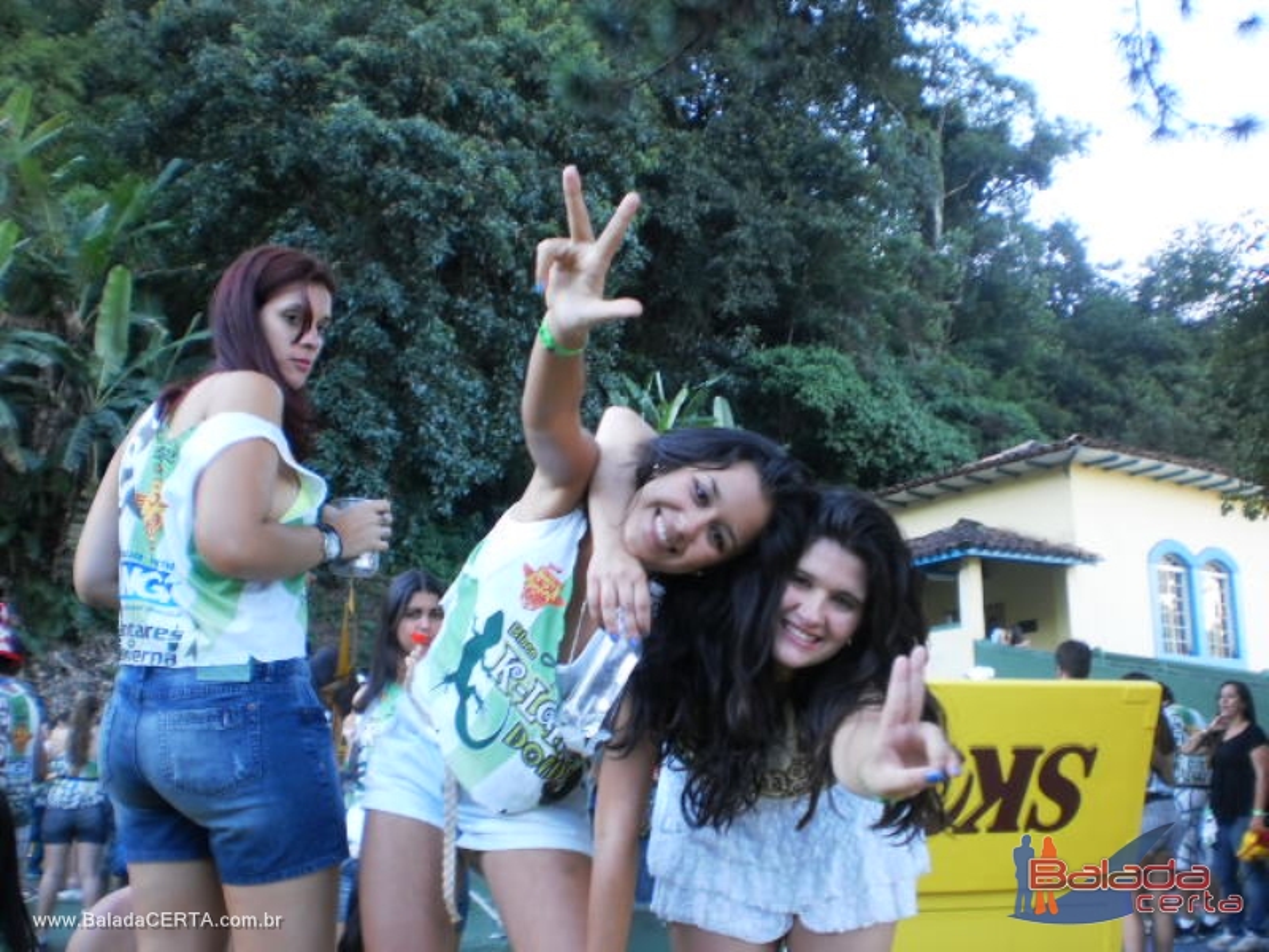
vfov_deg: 39.7
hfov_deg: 51.4
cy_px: 476
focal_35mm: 36
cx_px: 634
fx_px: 1320
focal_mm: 6.3
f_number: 3.1
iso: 100
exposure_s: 1/30
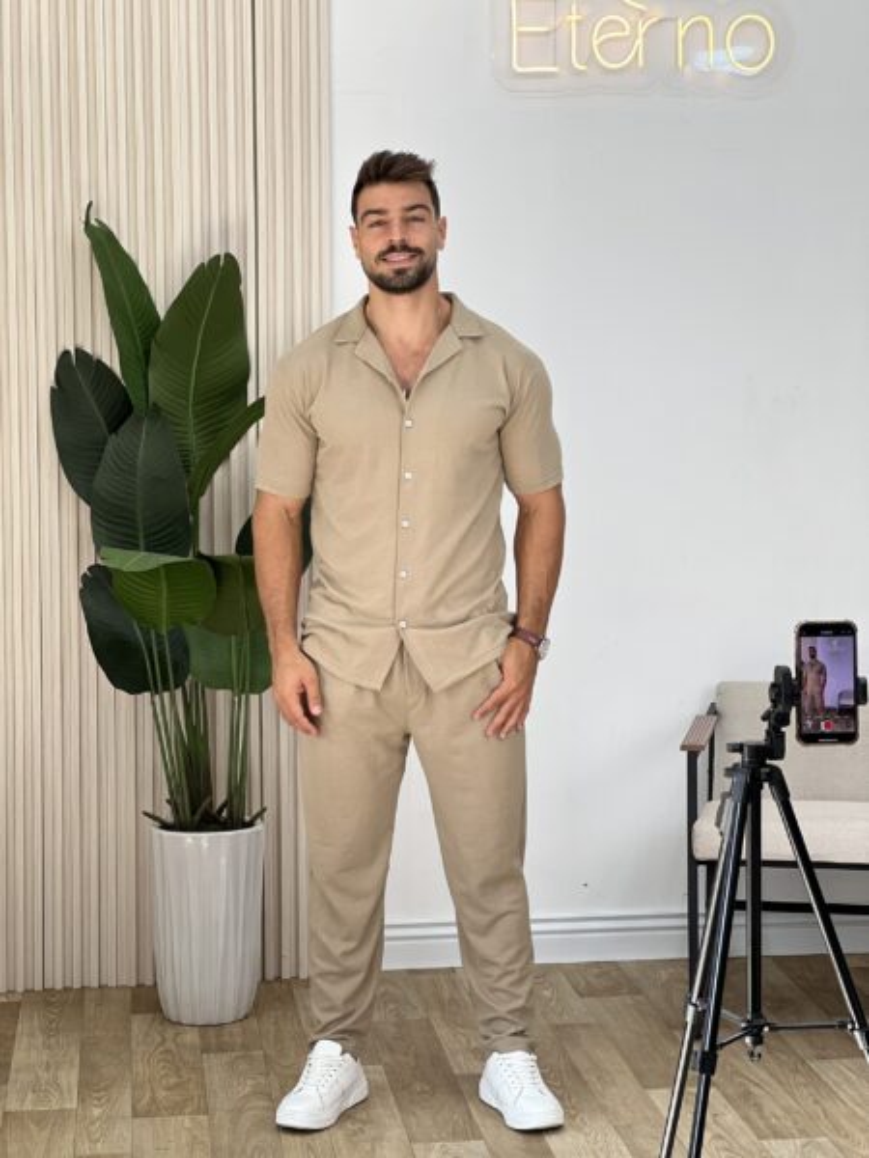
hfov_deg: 19.1
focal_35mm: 77
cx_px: 434
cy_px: 579
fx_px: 2577
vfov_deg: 25.3
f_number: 2.8
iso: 50
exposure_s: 1/100
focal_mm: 9
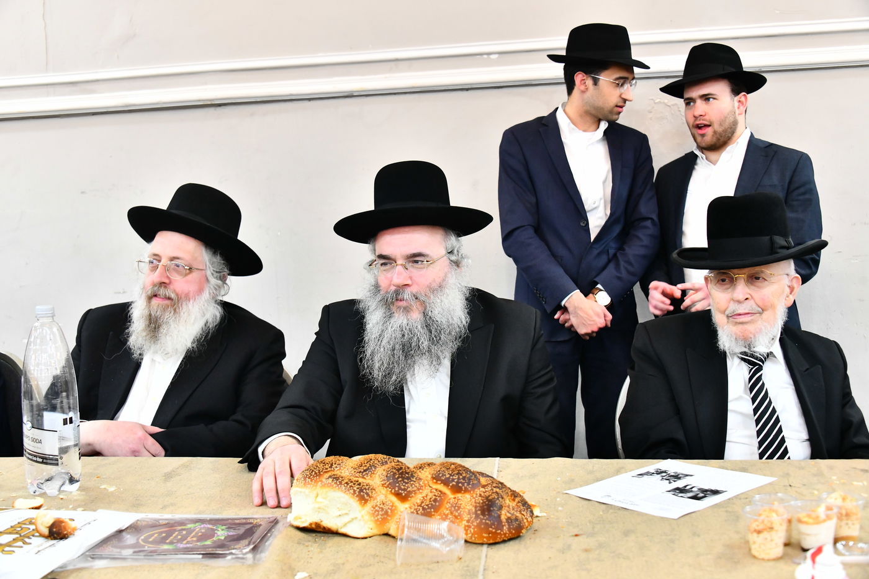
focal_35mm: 42
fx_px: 1014
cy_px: 290
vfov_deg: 31.9
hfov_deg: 46.4
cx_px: 434
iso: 4000
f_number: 5.6
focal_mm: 42
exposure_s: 1/100
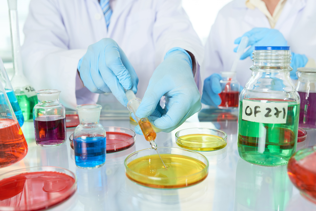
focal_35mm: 35
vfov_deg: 37.9
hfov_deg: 54.4
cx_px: 158
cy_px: 106
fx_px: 307
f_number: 5.6
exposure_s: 1/180
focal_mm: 35
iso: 200
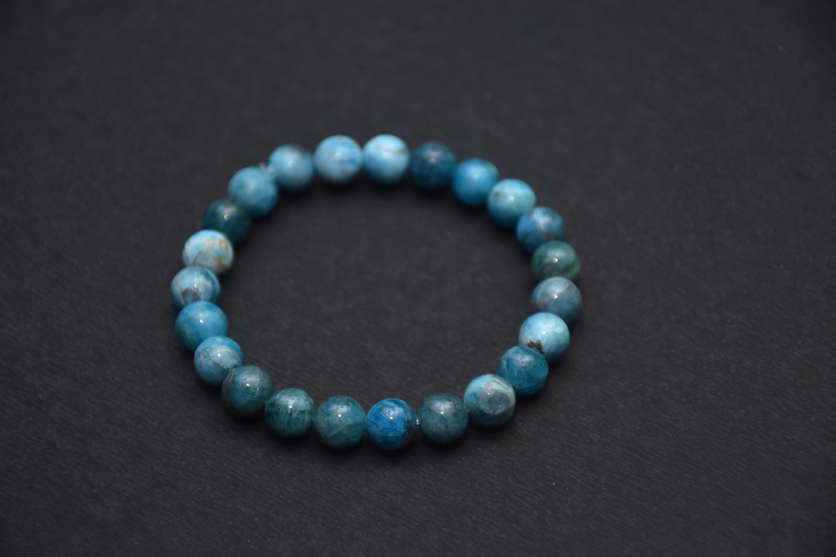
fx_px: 3309
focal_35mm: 142
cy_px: 278
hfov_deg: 14.4
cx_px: 418
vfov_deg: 9.6
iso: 800
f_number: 5.6
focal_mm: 95
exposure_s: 1/125
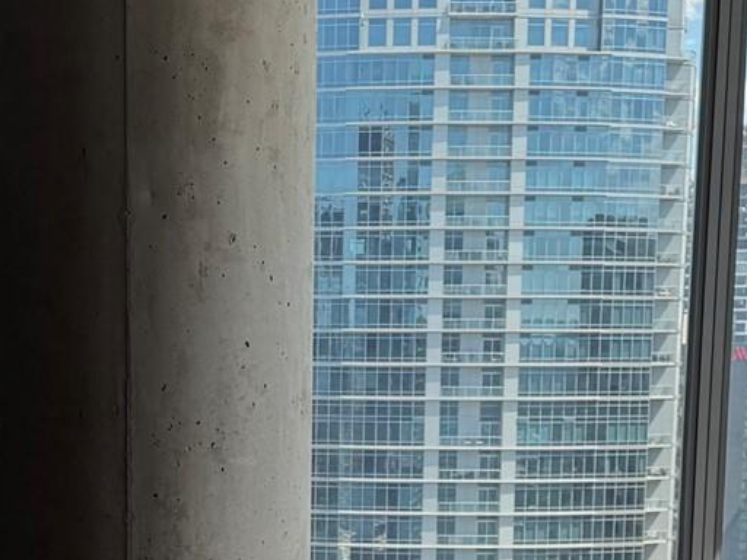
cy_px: 627
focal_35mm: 96
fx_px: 2072
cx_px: 206
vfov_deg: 15.0
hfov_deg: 20.3
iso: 80
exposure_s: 1/812
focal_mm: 6.76
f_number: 1.78
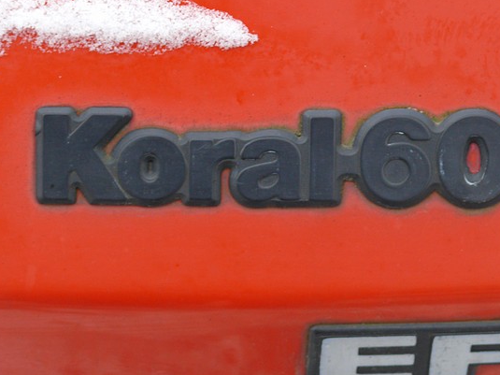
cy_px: 200
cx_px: 301
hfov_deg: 9.4
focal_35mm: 211
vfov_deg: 7.0
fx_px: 3047
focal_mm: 29.9
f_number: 3.6
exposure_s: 1/30
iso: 100
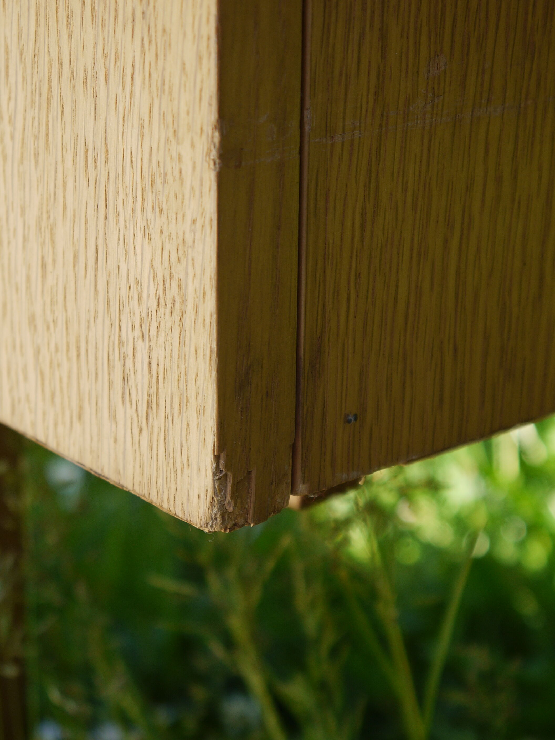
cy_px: 370
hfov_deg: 18.0
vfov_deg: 23.8
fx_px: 1753
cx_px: 278
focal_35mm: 82
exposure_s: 1/100
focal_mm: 29
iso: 100
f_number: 5
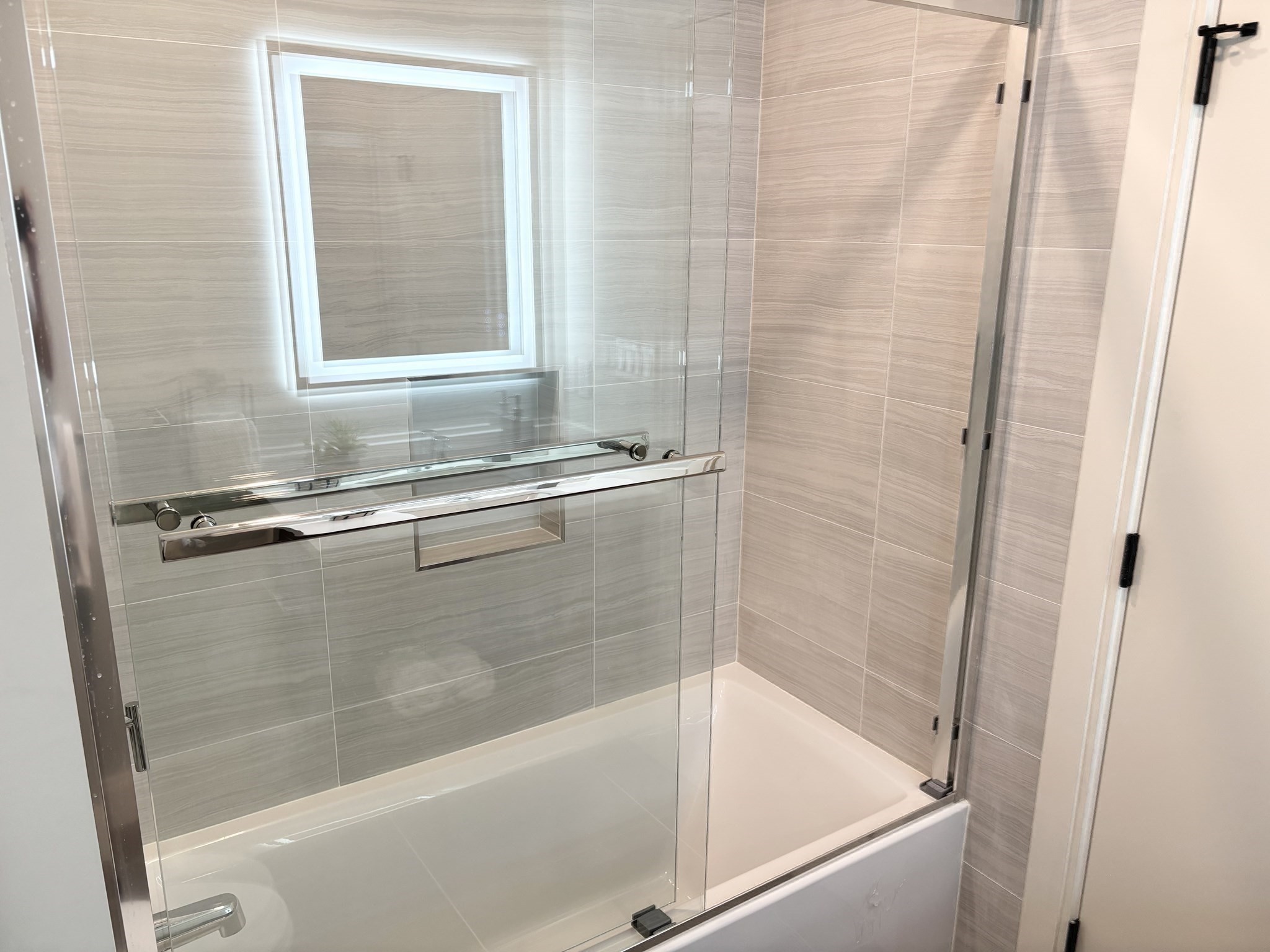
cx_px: 635
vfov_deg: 53.1
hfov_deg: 67.3
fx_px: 954
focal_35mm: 26
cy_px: 476
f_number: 1.6
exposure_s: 1/120
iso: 100
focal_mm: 5.96
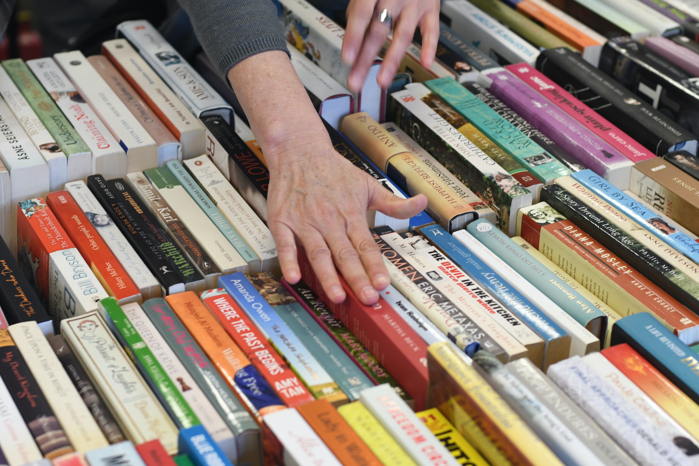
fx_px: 1456
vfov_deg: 18.2
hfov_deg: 27.0
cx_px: 350
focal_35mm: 75
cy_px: 233
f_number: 4
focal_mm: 50
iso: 800
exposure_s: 1/80
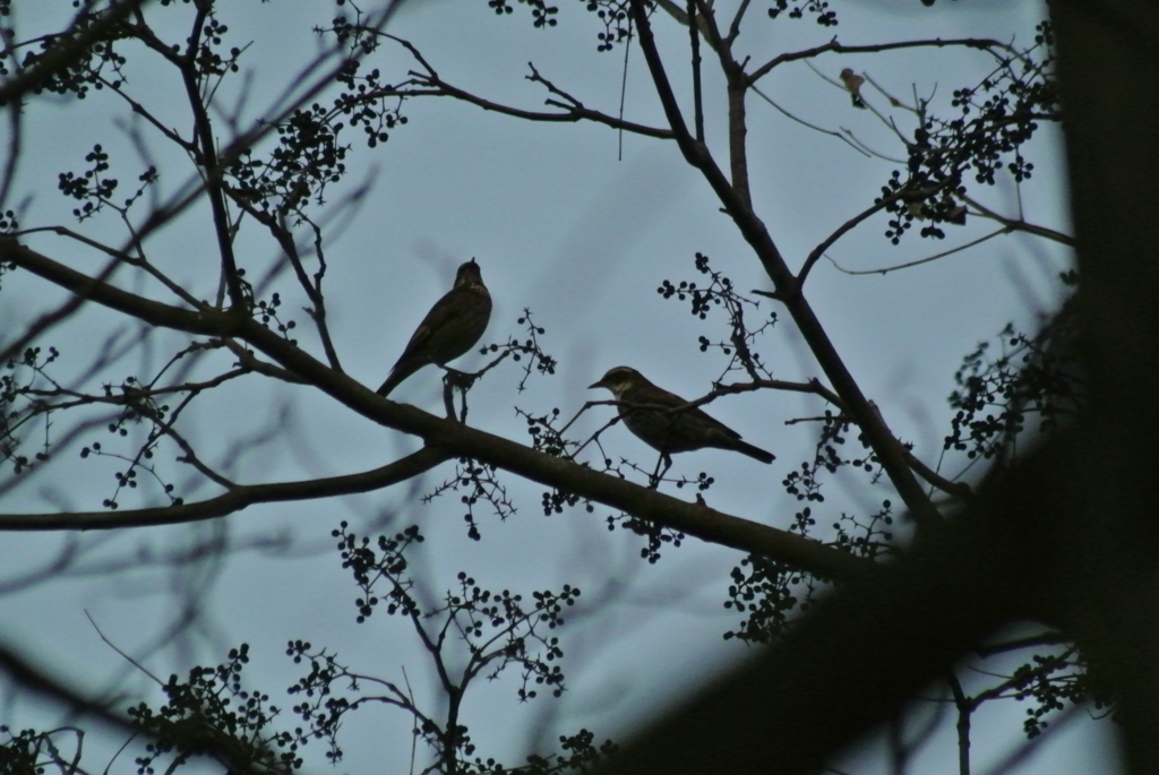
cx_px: 580
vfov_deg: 1.9
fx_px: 23493
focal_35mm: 729
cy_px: 388
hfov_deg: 2.8
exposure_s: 1/16000
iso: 3200
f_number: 5.6
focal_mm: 270
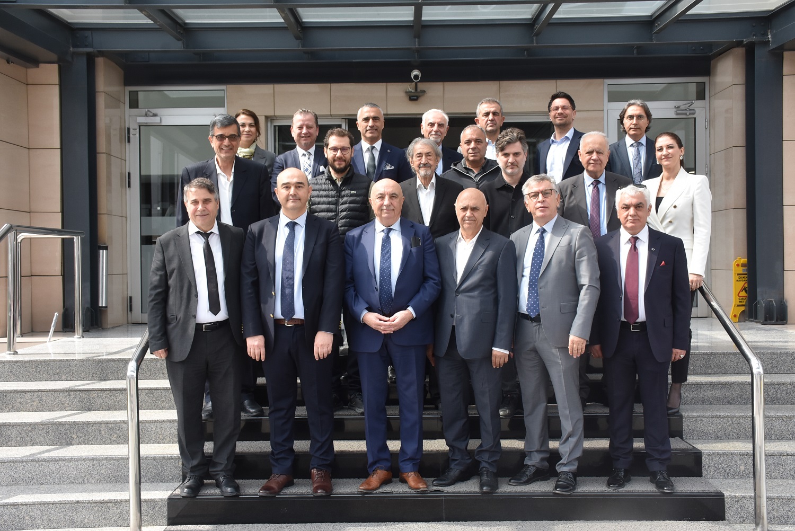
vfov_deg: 34.3
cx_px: 398
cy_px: 266
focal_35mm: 39
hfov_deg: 49.5
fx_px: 862
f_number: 8
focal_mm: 26
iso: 720
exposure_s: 1/500
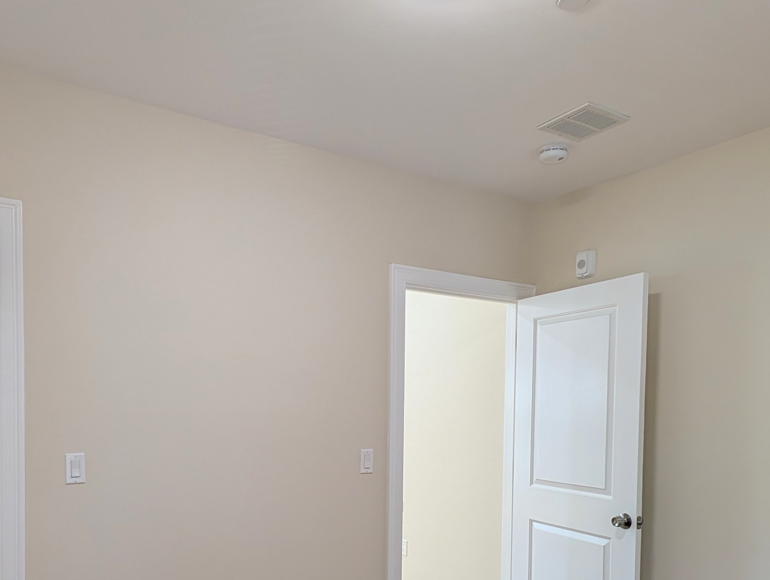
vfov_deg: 51.1
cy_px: 428
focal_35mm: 26
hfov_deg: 66.9
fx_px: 579
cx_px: 330
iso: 49
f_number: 1.95
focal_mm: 2.23
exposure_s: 1/60
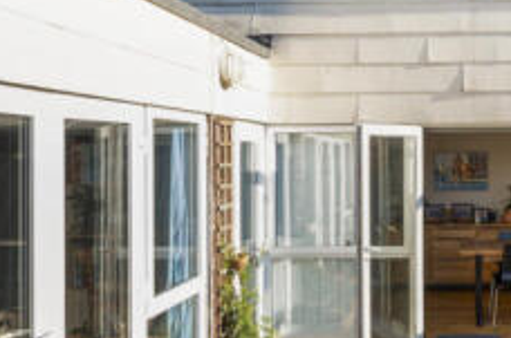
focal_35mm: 49
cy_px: 132
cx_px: 439
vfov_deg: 27.3
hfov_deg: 38.2
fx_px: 694
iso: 200
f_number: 8
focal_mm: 17
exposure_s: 1/160
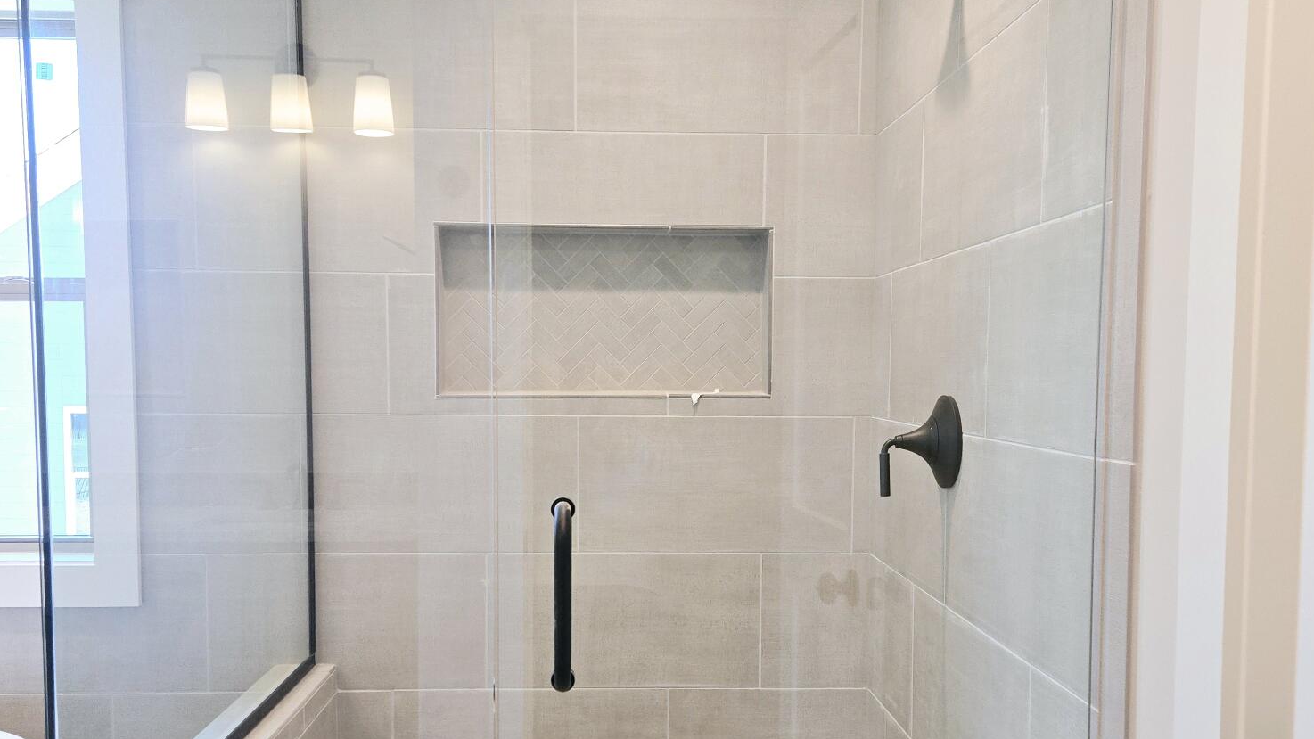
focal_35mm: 34
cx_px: 653
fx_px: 1185
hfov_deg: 58.0
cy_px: 443
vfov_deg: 34.5
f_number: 1.8
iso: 64
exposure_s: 1/120
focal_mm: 5.4
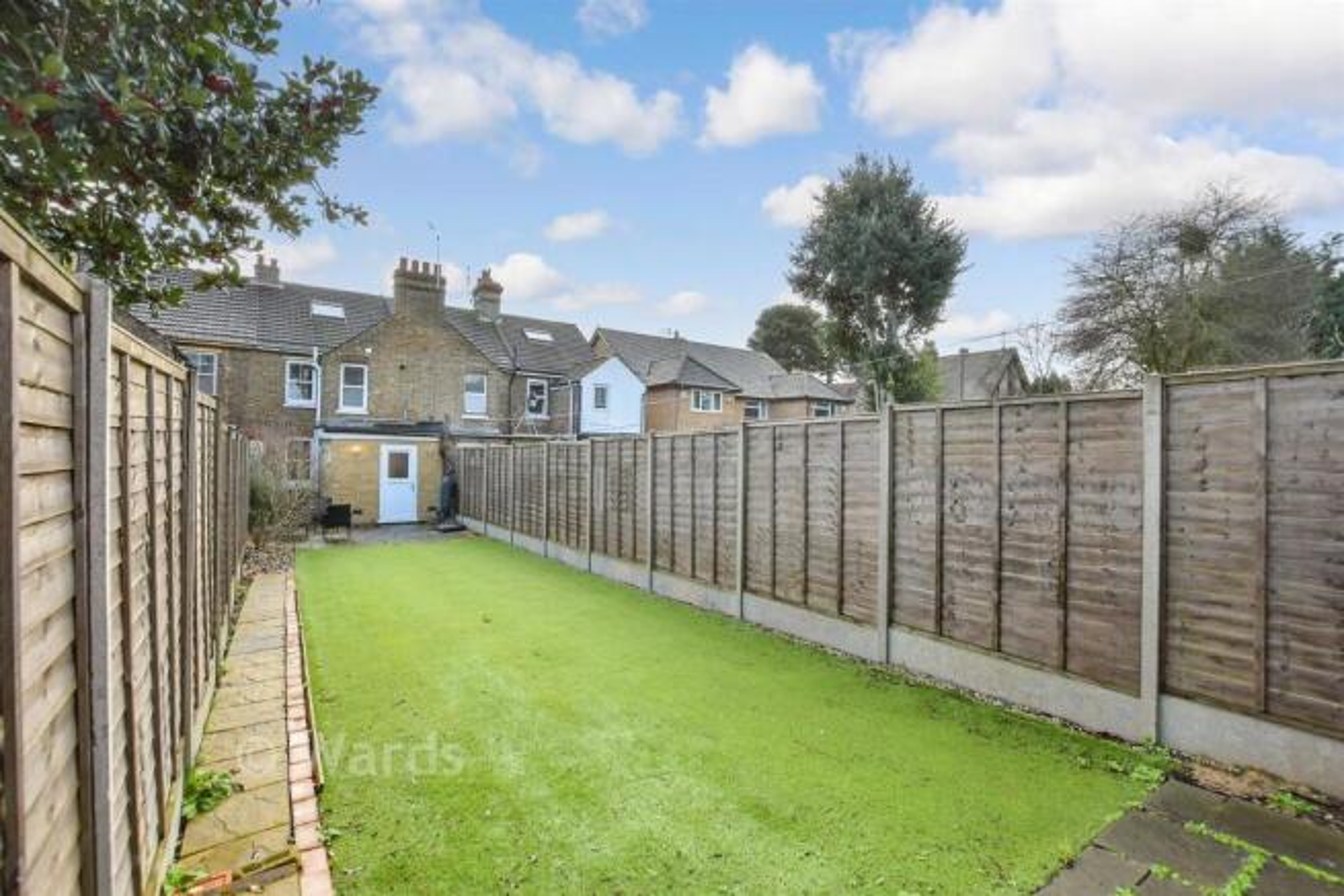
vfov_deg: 77.4
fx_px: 560
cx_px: 672
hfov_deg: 100.4
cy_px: 448
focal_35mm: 15
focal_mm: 10
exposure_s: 1/125
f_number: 8
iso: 320
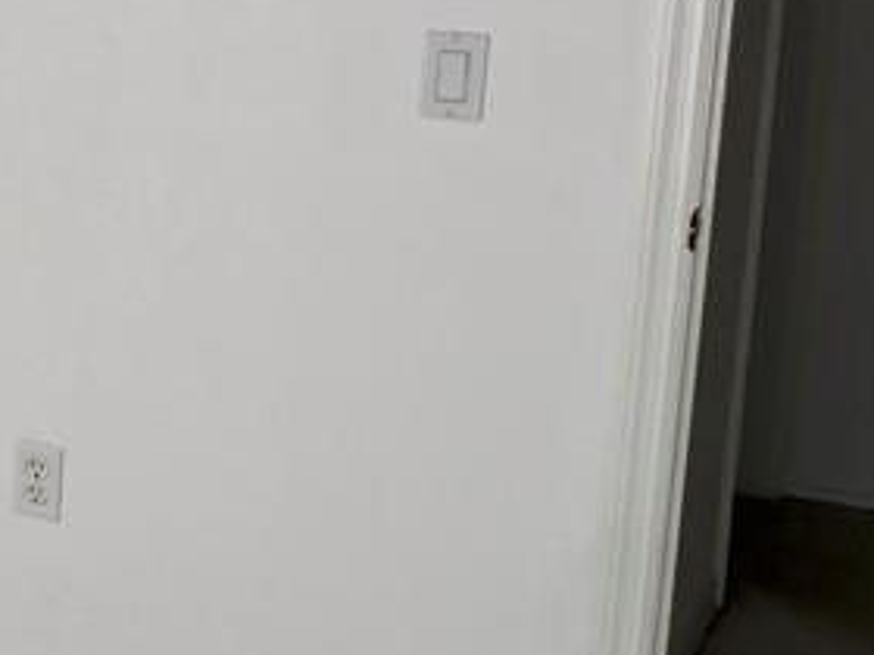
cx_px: -902
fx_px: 2020
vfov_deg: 18.2
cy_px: 78
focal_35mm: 80
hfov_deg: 17.3
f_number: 2.2
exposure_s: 1/177
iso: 40
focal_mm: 2.22
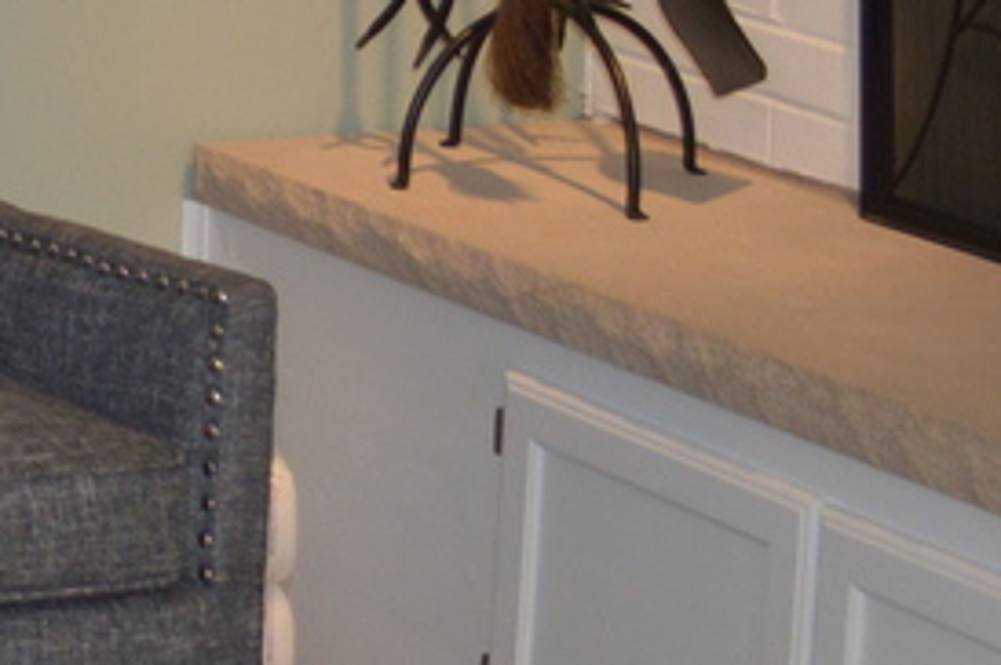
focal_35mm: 160
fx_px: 4444
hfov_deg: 11.4
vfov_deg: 8.2
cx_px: -1070
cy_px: -566
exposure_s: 1/60
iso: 450
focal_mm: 18
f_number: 3.5
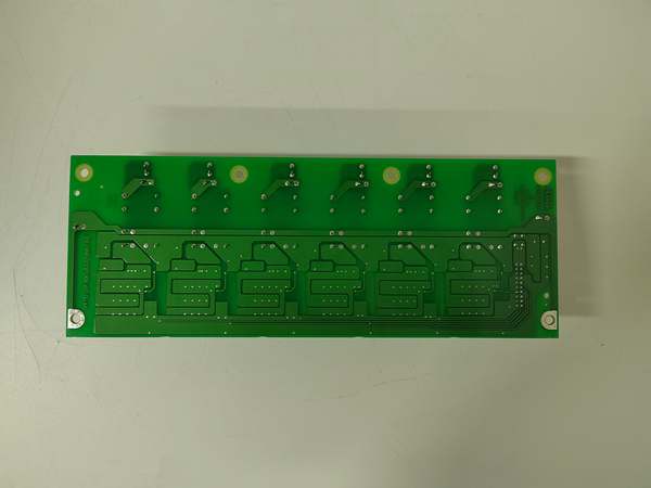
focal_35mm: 23
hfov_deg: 73.9
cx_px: 326
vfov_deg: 58.9
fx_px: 433
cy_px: 244
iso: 1797
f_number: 1.9
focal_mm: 5.52
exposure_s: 1/100
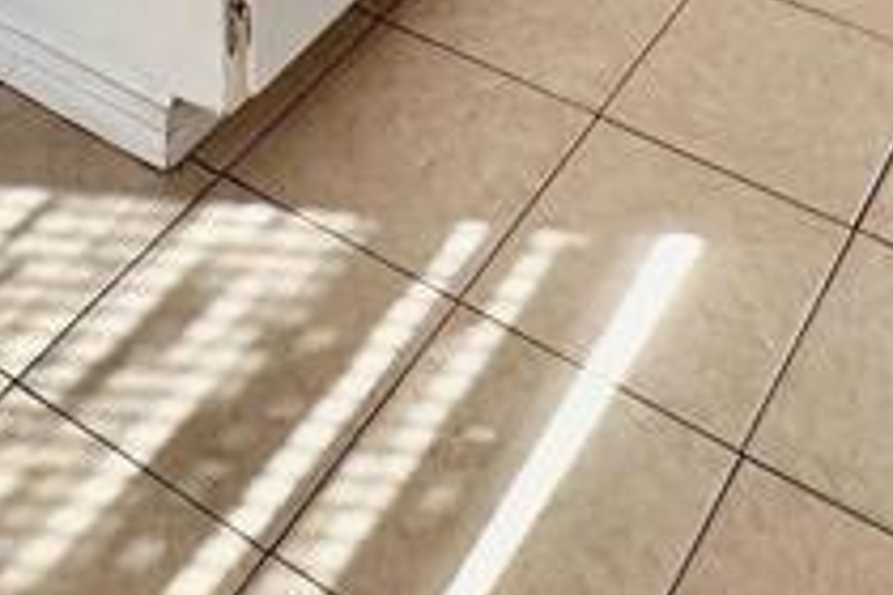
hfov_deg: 28.5
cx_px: 455
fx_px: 1761
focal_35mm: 71
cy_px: -888
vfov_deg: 13.3
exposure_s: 1/99
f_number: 2.2
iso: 64
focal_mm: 2.22
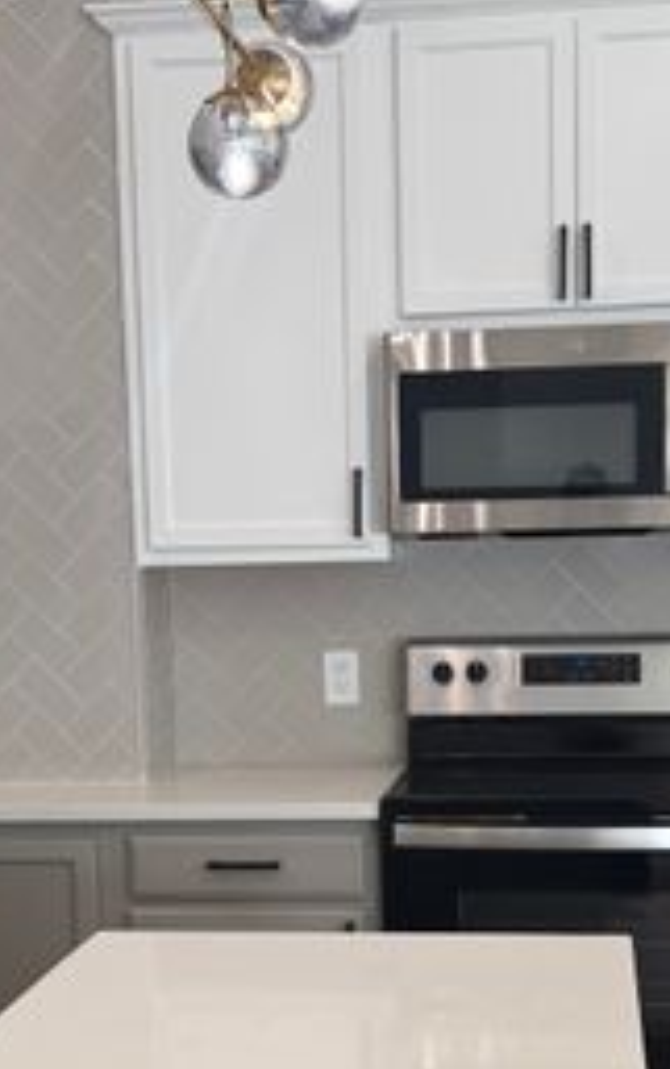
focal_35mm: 66
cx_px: 320
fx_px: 1925
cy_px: 776
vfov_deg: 30.6
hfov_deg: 19.7
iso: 64
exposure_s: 1/129
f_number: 1.78
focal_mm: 6.76
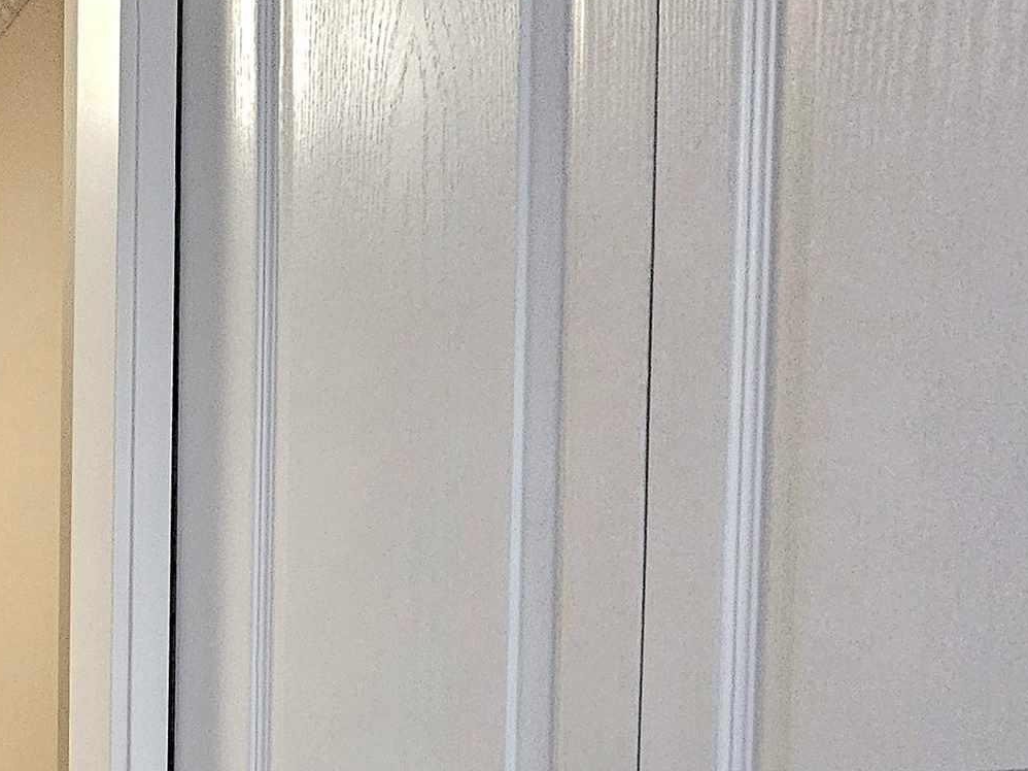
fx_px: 1188
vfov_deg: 30.8
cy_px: 911
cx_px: -376
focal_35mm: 40
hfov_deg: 32.2
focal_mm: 2.2
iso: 800
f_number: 2.2
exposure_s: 1/24
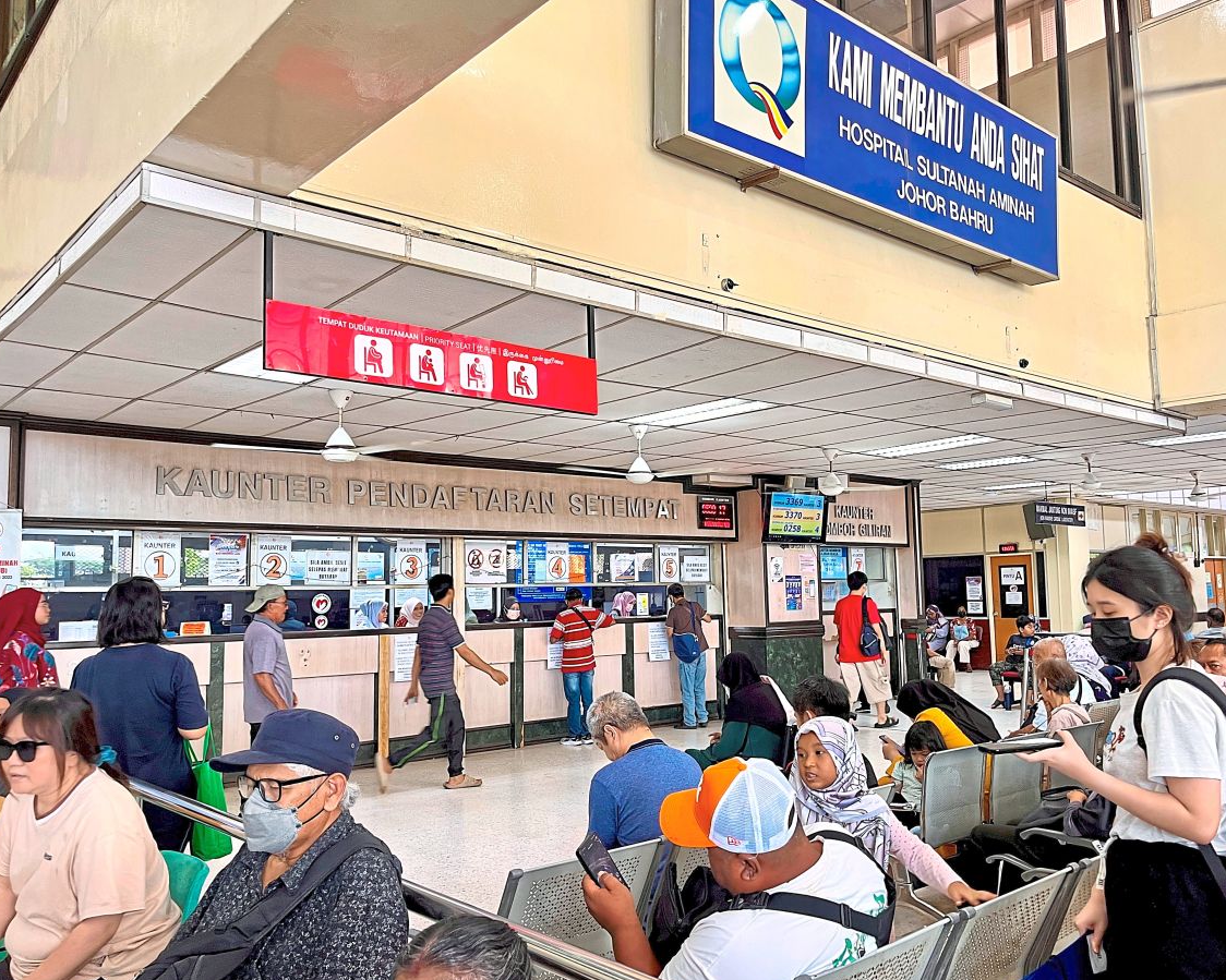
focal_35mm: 28
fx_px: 1016
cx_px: 629
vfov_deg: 51.5
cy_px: 506
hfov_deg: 62.2
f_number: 1.6
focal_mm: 5.1
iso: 80
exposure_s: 1/50
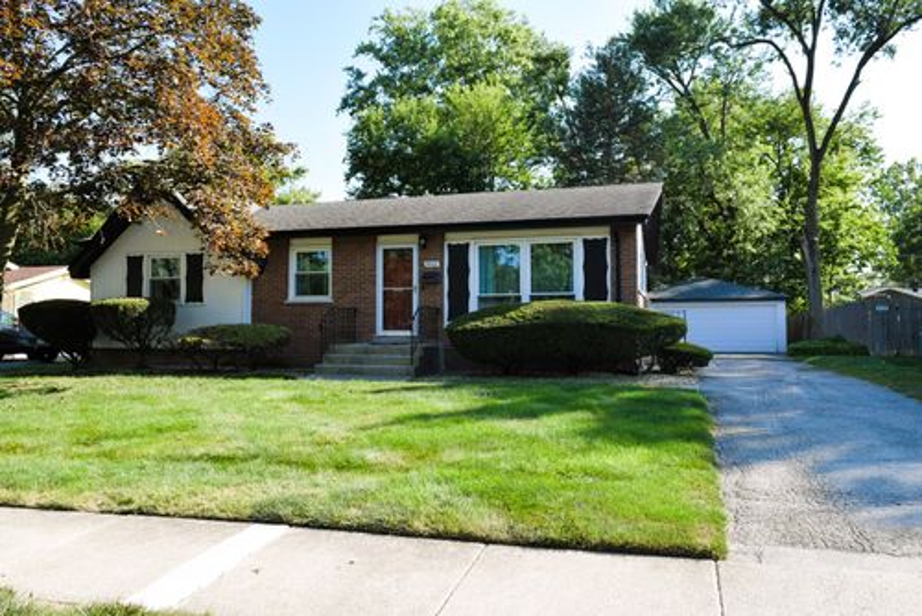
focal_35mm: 27
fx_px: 692
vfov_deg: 48.0
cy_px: 308
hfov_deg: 67.4
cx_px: 461
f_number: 8
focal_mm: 18
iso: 280
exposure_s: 1/250
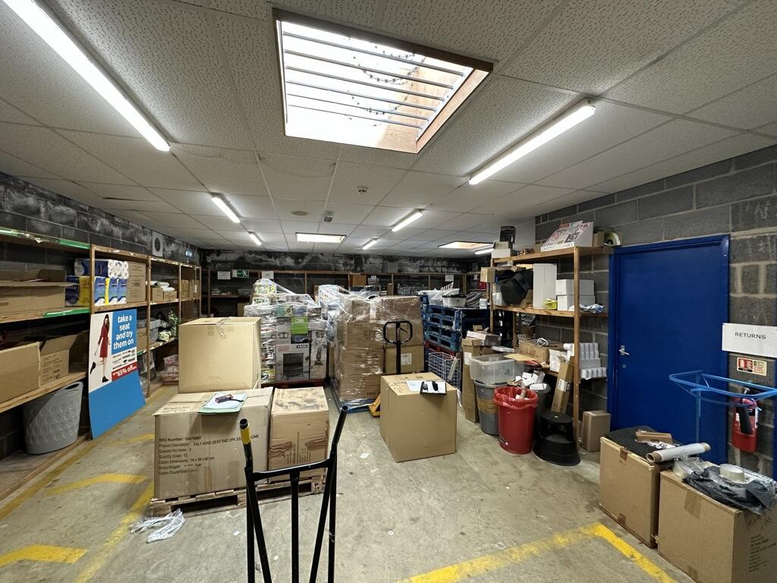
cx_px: 388
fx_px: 314
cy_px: 292
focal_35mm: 14
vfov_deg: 85.7
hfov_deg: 102.1
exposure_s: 1/99
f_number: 2.2
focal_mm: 2.22
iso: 250
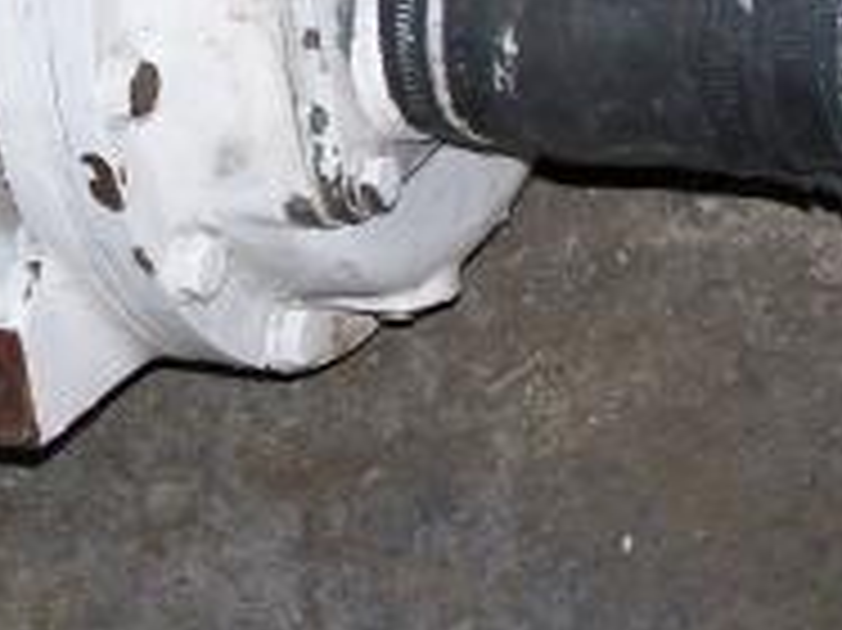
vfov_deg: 7.5
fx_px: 4789
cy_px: -7
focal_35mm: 197
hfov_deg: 9.9
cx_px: -99
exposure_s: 1/60
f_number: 3.2
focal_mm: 12.4
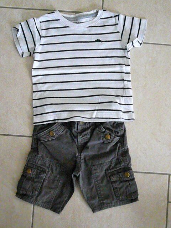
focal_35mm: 42
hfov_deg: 34.3
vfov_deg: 44.8
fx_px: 277
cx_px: 86
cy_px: 114
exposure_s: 1/250
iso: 3200
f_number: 3.3
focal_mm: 6.9
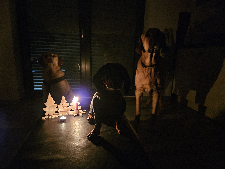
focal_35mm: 23
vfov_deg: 58.9
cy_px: 84
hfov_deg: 73.9
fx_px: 149
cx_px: 112
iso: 2500
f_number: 1.8
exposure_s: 1/16.7
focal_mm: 5.4
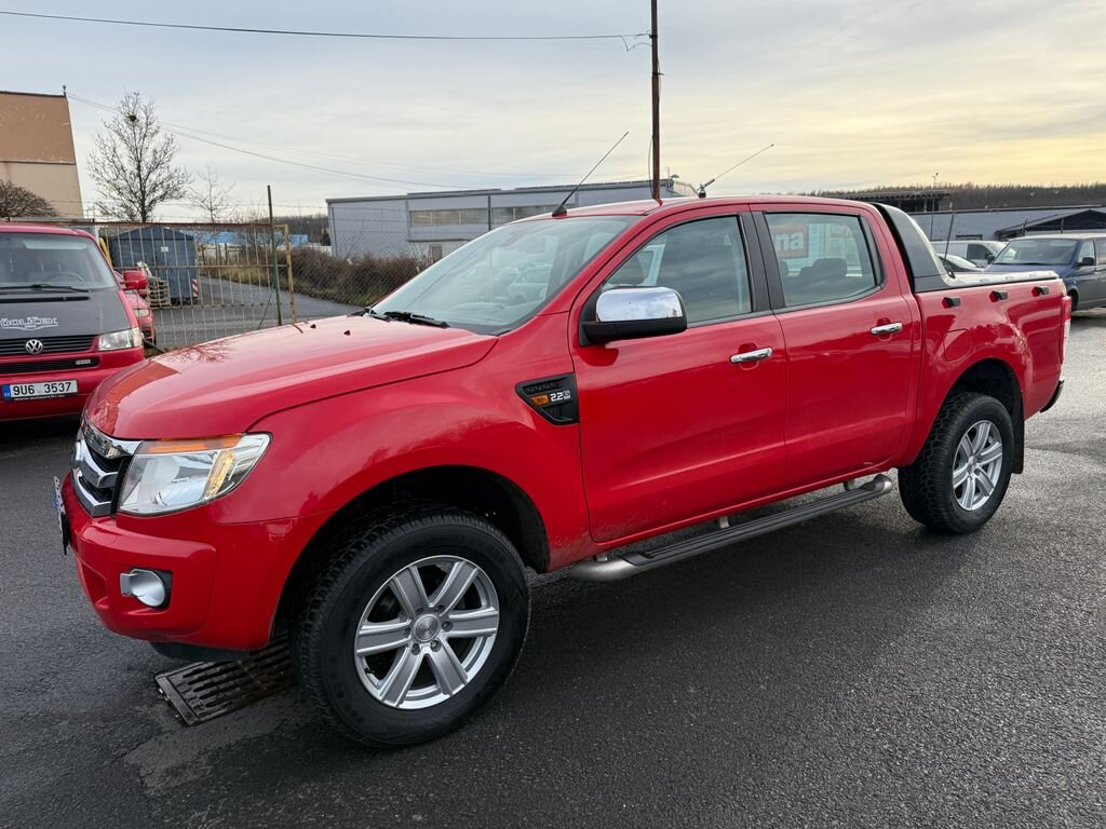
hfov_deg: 71.6
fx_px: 767
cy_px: 414
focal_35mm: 24
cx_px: 553
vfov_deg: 56.8
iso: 100
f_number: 1.78
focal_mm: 6.76
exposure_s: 1/1855
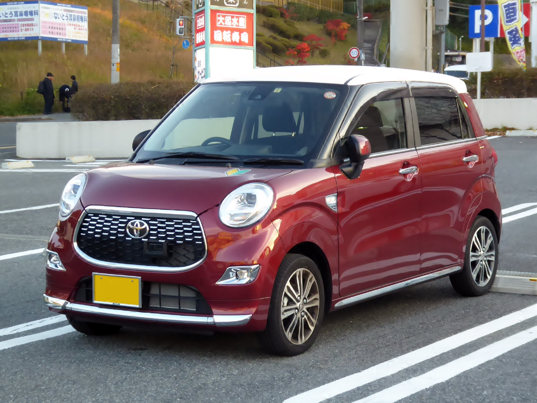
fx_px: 1163
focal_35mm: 75
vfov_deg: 19.6
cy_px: 202
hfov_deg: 26.0
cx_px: 268
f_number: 4.5
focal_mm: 12.5
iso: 250
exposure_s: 1/60
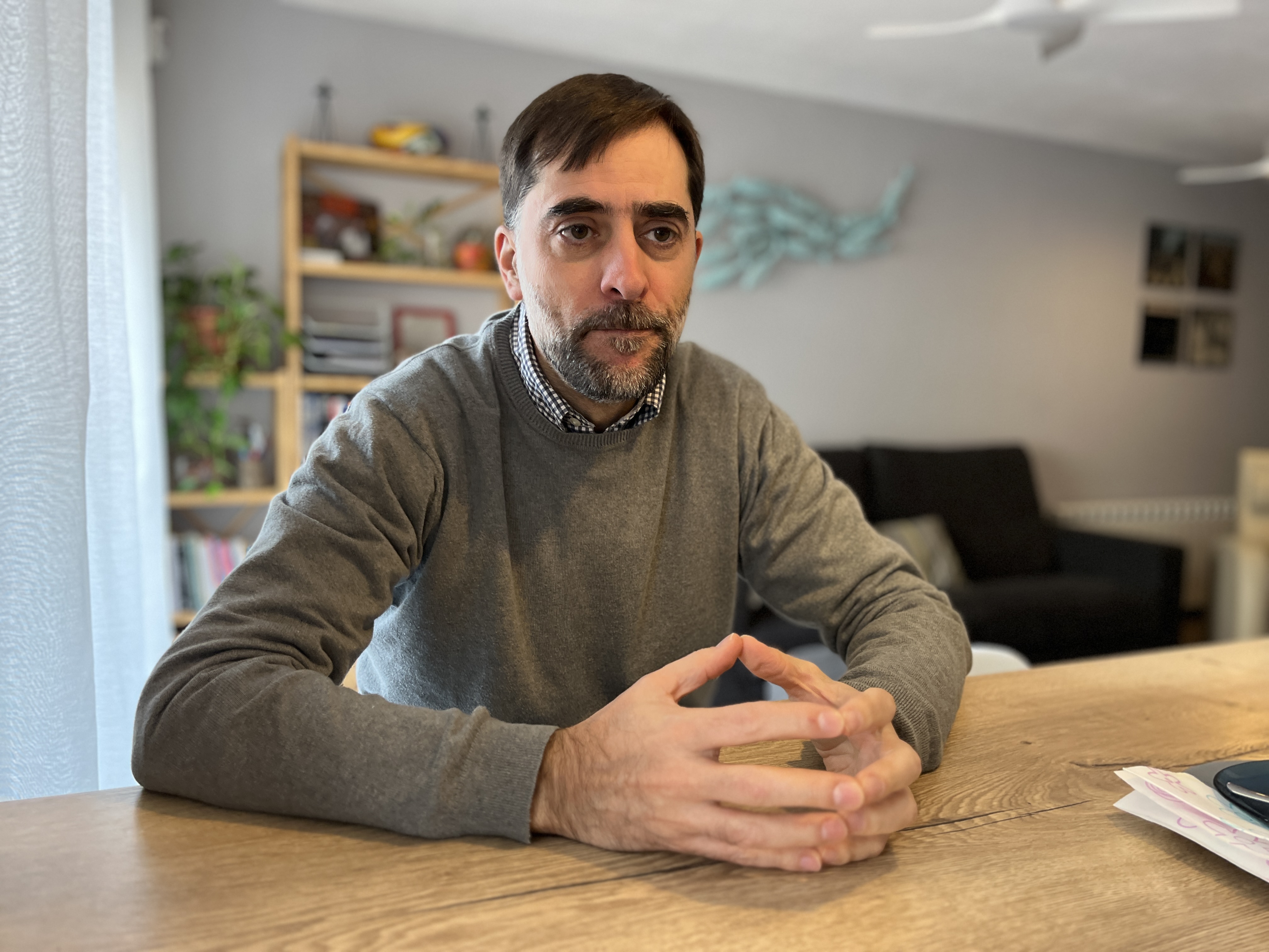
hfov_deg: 67.3
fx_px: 953
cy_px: 476
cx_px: 634
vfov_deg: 53.1
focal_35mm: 26
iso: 250
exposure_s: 1/60
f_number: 1.6
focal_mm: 5.1
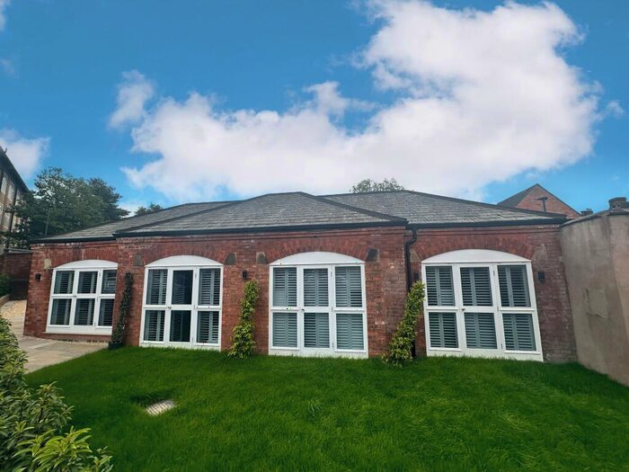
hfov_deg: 102.1
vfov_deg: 85.7
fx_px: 254
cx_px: 314
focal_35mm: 14
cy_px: 236
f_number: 2.2
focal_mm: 2.22
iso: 50
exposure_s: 1/2020
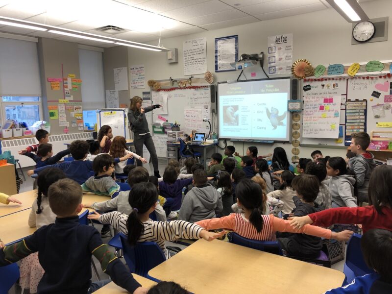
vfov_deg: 49.7
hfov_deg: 63.4
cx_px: 196
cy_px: 147
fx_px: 317
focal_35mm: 28
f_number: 1.8
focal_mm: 3.99
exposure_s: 1/24
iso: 40
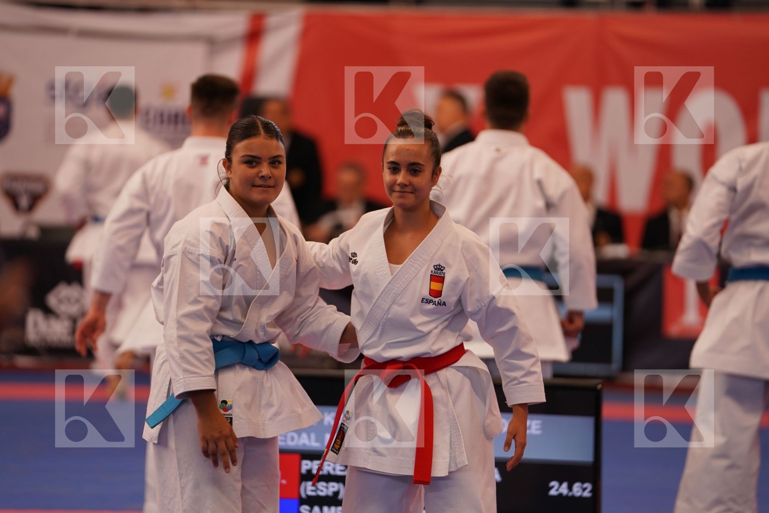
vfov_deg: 6.9
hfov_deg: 10.4
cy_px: 256
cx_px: 384
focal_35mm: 198
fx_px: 4229
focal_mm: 198
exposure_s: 1/500
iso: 500
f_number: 2.8
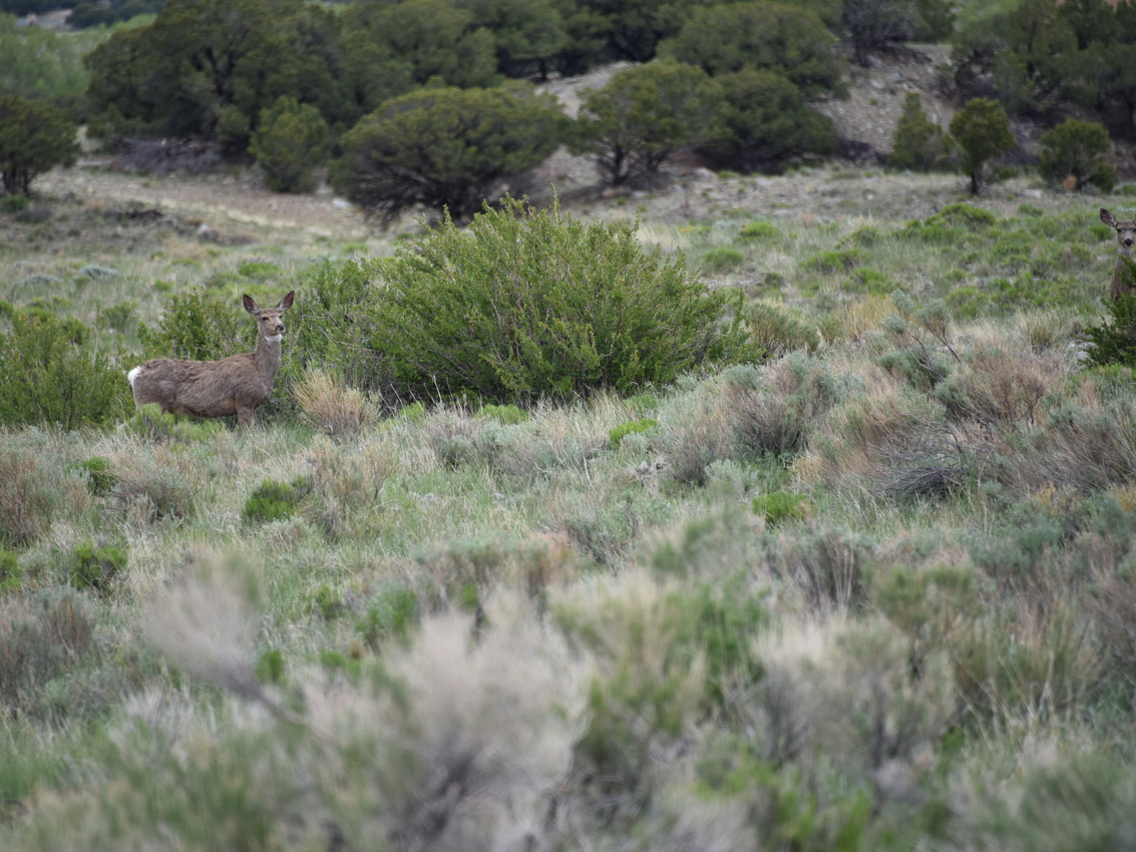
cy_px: 426
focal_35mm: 326
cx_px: 513
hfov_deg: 6.1
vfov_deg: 4.6
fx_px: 10700
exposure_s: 1/640
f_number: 5.6
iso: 200
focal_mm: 300
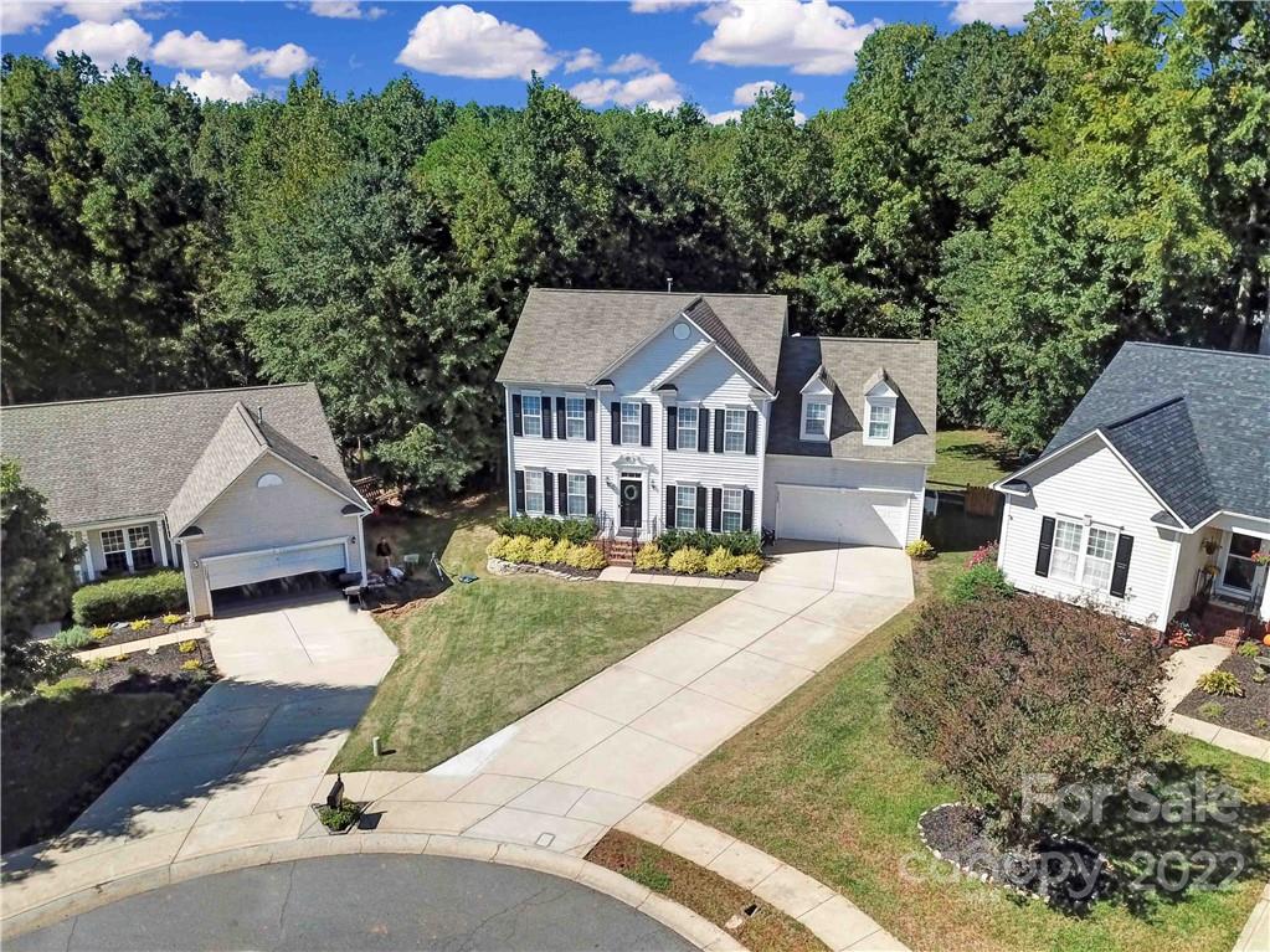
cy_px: 476
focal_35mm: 26
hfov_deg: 67.3
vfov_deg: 53.1
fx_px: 954
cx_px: 635
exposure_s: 1/5000
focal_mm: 4.7
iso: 400
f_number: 2.2
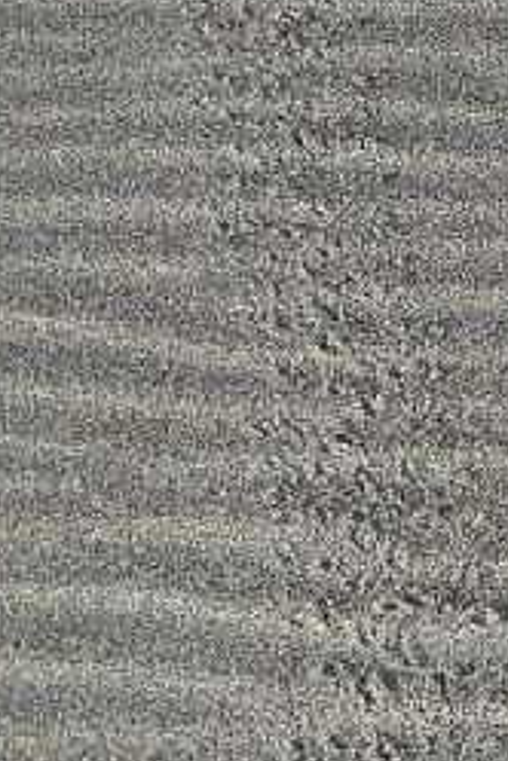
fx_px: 6074
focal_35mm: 287
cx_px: 450
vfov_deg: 7.2
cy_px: 737
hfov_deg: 4.8
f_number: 4.9
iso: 125
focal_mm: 24.2
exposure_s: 1/320
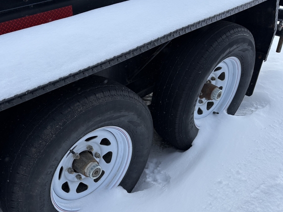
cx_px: 119
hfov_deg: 49.9
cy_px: 143
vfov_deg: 38.2
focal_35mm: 37
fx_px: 303
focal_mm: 5.96
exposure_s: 1/1364
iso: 50
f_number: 1.6
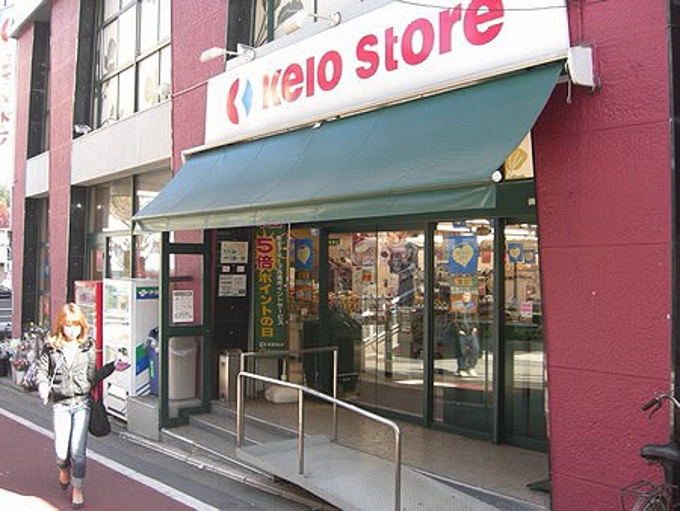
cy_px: 256
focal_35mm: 38
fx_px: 747
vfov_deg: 37.8
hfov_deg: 49.0
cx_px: 340
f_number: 2.8
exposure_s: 1/125
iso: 100
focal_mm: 7.9
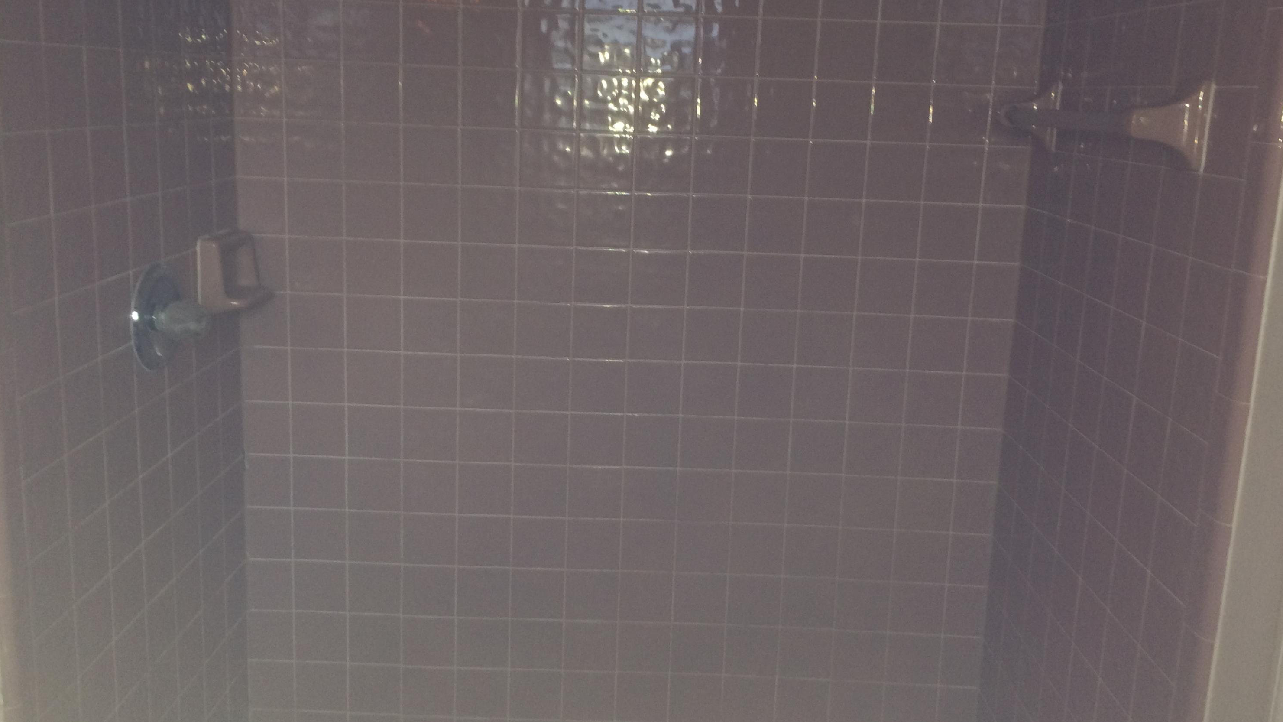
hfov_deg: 61.0
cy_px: 307
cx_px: 648
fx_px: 1089
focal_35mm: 32
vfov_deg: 36.6
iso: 100
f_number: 2.2
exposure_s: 1/20
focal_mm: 4.15
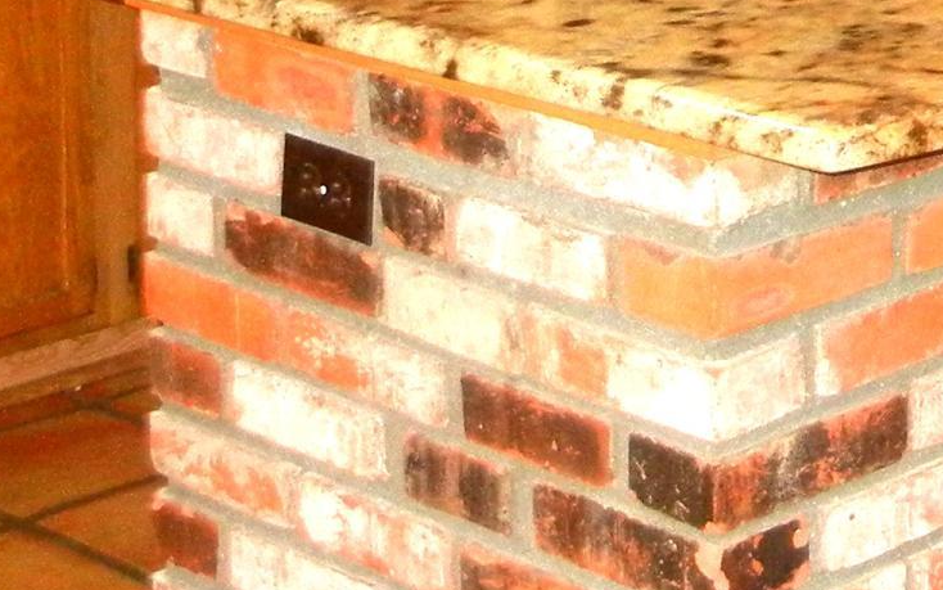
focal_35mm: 130
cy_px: -508
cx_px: 948
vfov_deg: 9.5
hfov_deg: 15.8
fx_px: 3341
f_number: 3.5
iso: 478
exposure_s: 1/30
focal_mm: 5.4
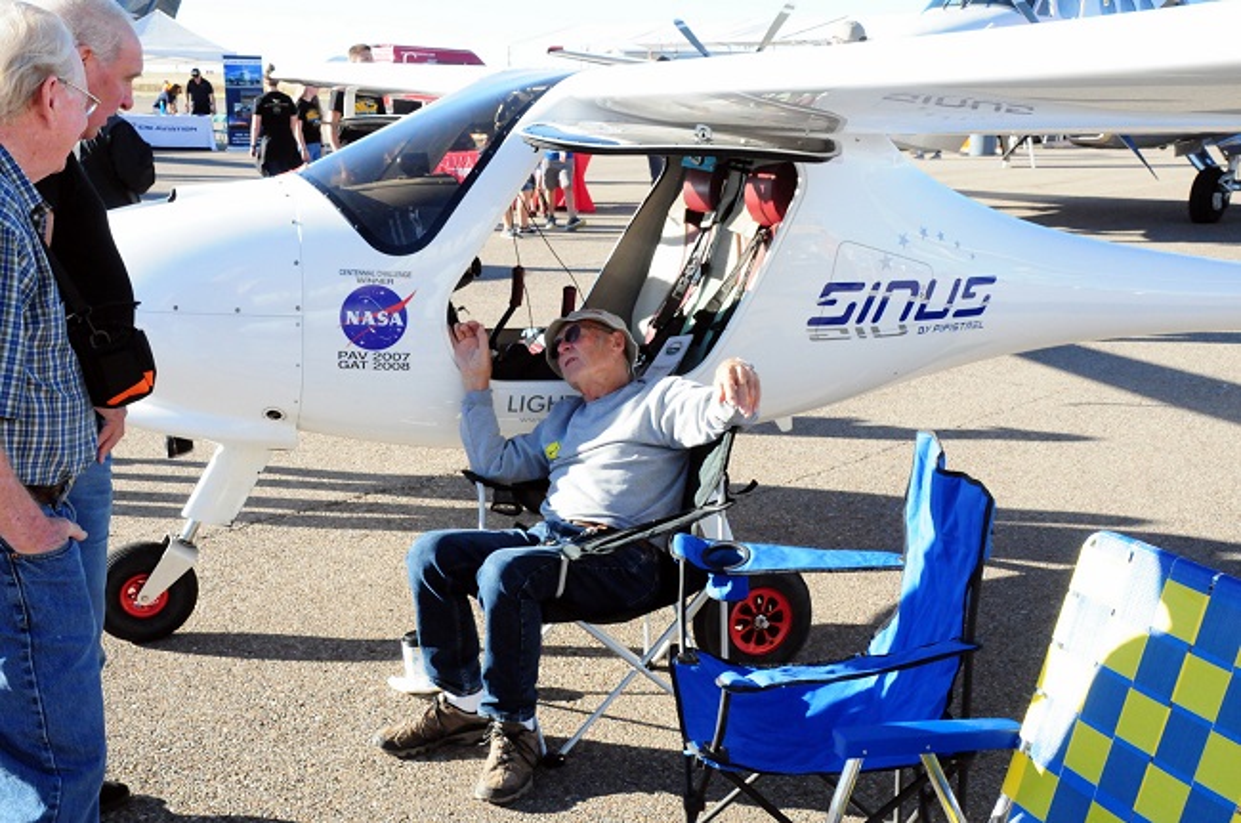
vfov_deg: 28.8
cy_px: 412
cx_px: 620
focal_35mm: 46
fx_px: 1600
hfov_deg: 42.4
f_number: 11
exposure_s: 1/500
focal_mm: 31
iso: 1600
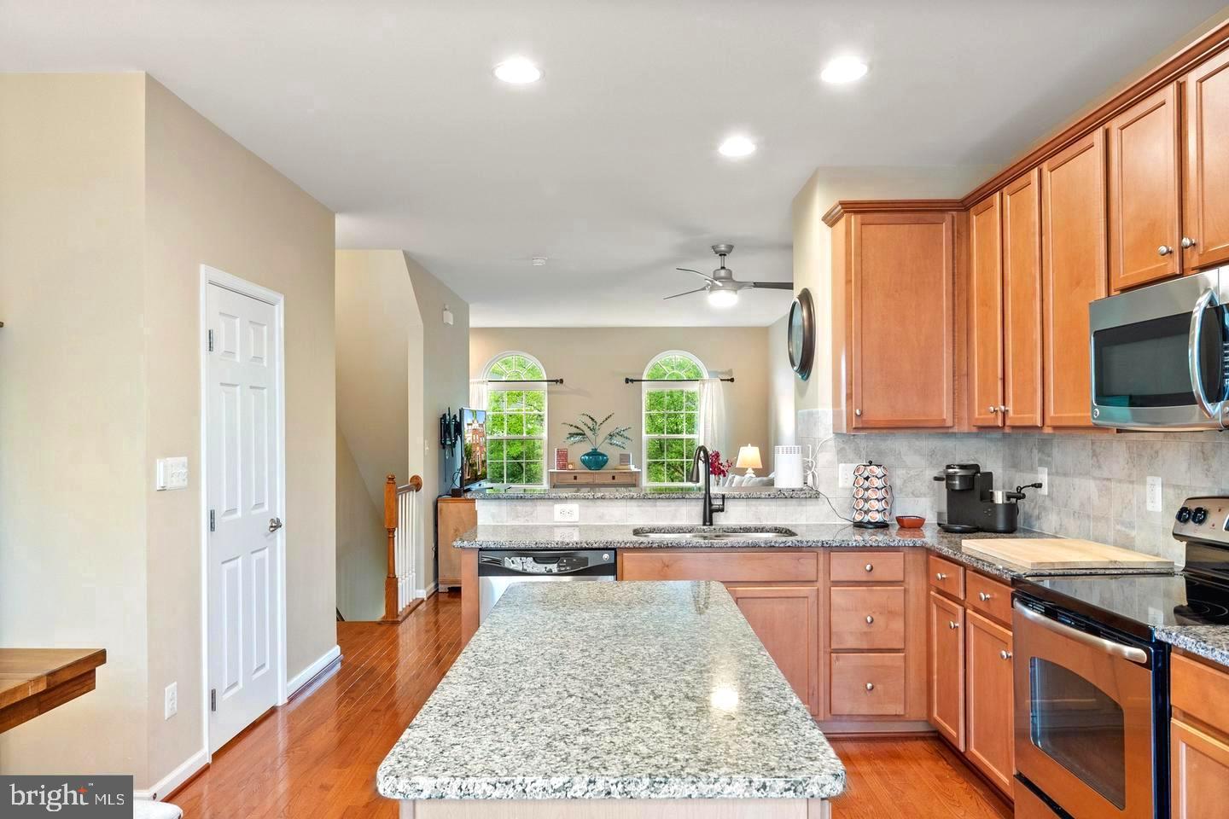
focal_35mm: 25
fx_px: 853
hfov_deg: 71.5
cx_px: 614
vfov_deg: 51.3
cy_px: 410
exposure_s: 1/1.67
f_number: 8
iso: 800
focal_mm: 17
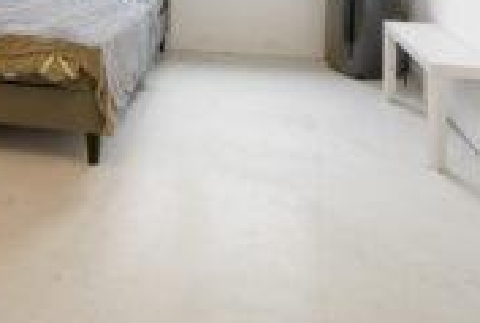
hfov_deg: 42.7
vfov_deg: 25.5
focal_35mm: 44
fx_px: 588
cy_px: -117
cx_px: 106
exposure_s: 1/13
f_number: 9
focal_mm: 16
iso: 200
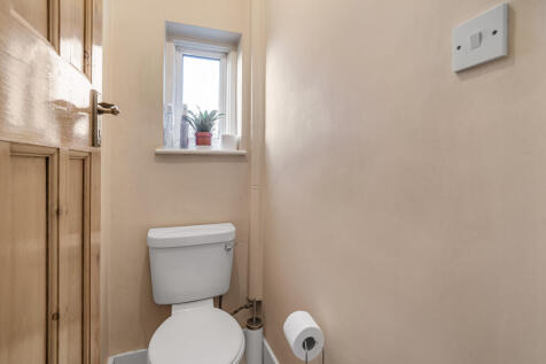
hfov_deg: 96.8
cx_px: 273
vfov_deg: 73.7
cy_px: 182
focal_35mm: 16
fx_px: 243
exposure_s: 1/25
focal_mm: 16
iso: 64
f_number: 5.6
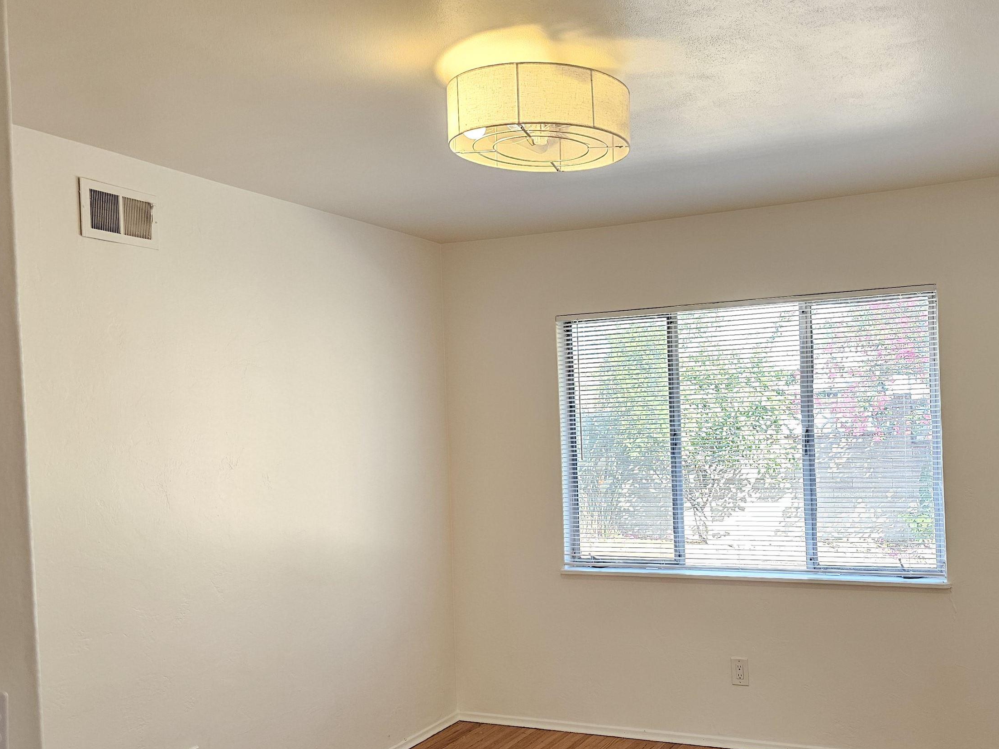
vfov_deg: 44.0
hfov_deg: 56.0
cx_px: 640
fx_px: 924
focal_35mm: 32
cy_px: 441
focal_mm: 6.3
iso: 200
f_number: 1.7
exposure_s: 1/120
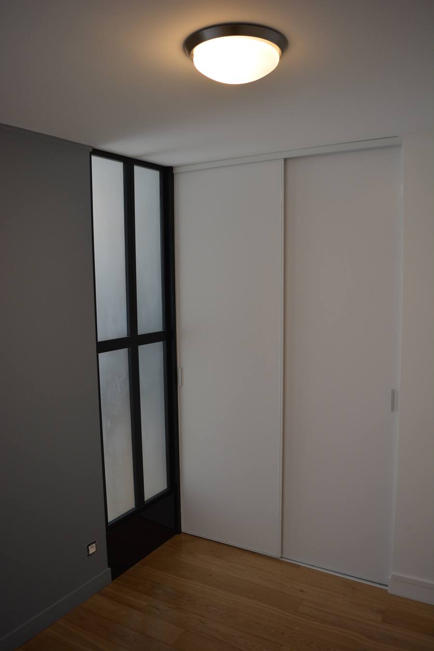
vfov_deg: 67.4
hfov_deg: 48.0
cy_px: 326
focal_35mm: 27
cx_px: 217
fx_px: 488
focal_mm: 18
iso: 450
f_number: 4
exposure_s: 1/60
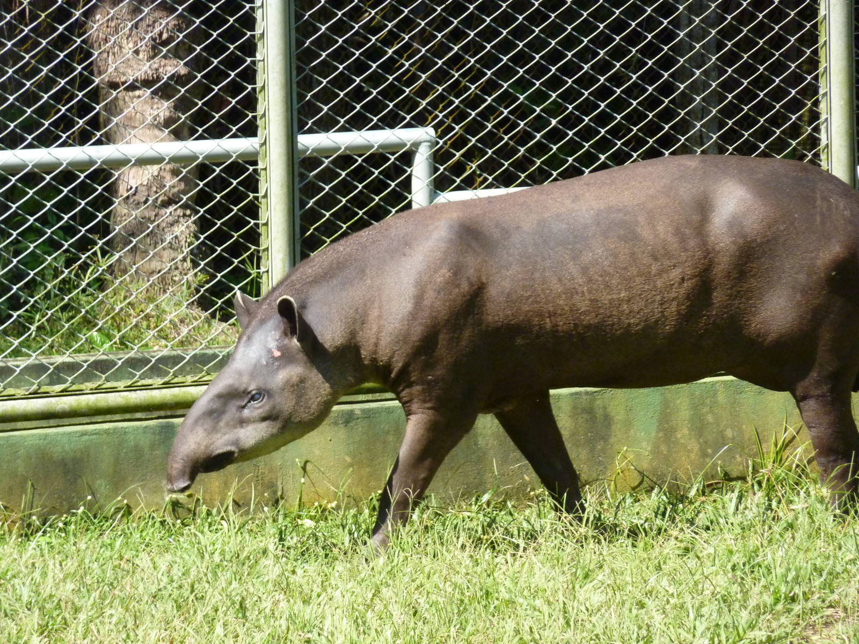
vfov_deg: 5.0
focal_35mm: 300
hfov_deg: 6.6
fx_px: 7445
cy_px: 322
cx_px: 430
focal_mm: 49.2
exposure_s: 1/500
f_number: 4.9
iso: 320
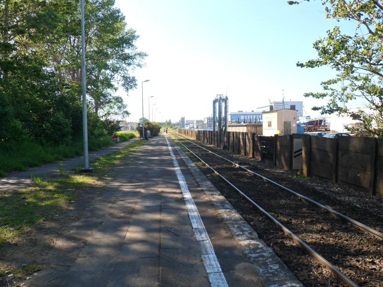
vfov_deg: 51.4
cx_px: 192
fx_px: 299
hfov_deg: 65.3
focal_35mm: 27
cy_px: 144
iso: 80
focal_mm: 4.9
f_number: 3.3
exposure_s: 1/250
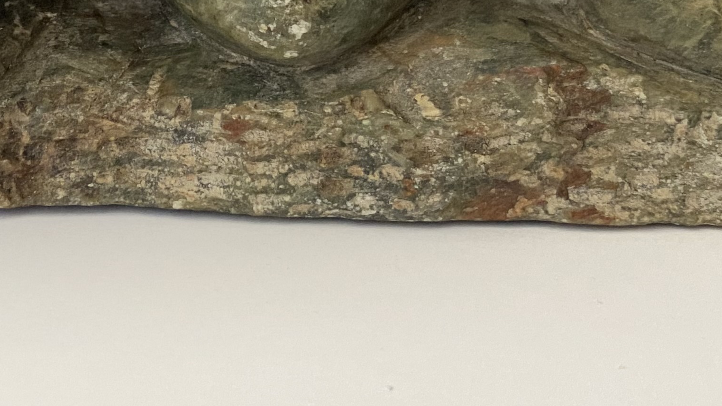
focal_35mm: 75
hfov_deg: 27.8
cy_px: -130
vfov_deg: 15.3
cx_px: 179
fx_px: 1436
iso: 500
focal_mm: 4.25
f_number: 1.8
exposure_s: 1/45
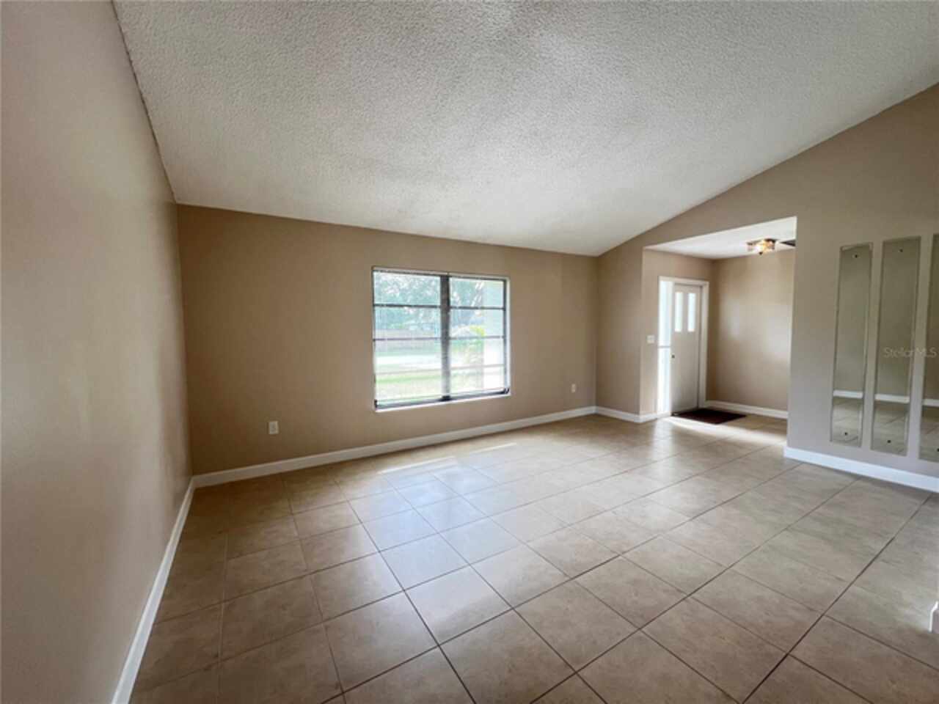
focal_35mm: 13
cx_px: 470
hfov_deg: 106.2
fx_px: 353
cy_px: 352
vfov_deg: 89.9
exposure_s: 1/120
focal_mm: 1.57
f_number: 1.8
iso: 250
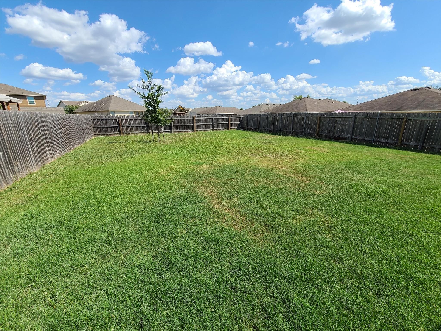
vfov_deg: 89.9
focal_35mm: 13
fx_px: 166
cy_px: 166
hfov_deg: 106.2
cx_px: 220
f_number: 2.2
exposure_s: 1/1784
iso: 50
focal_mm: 2.2
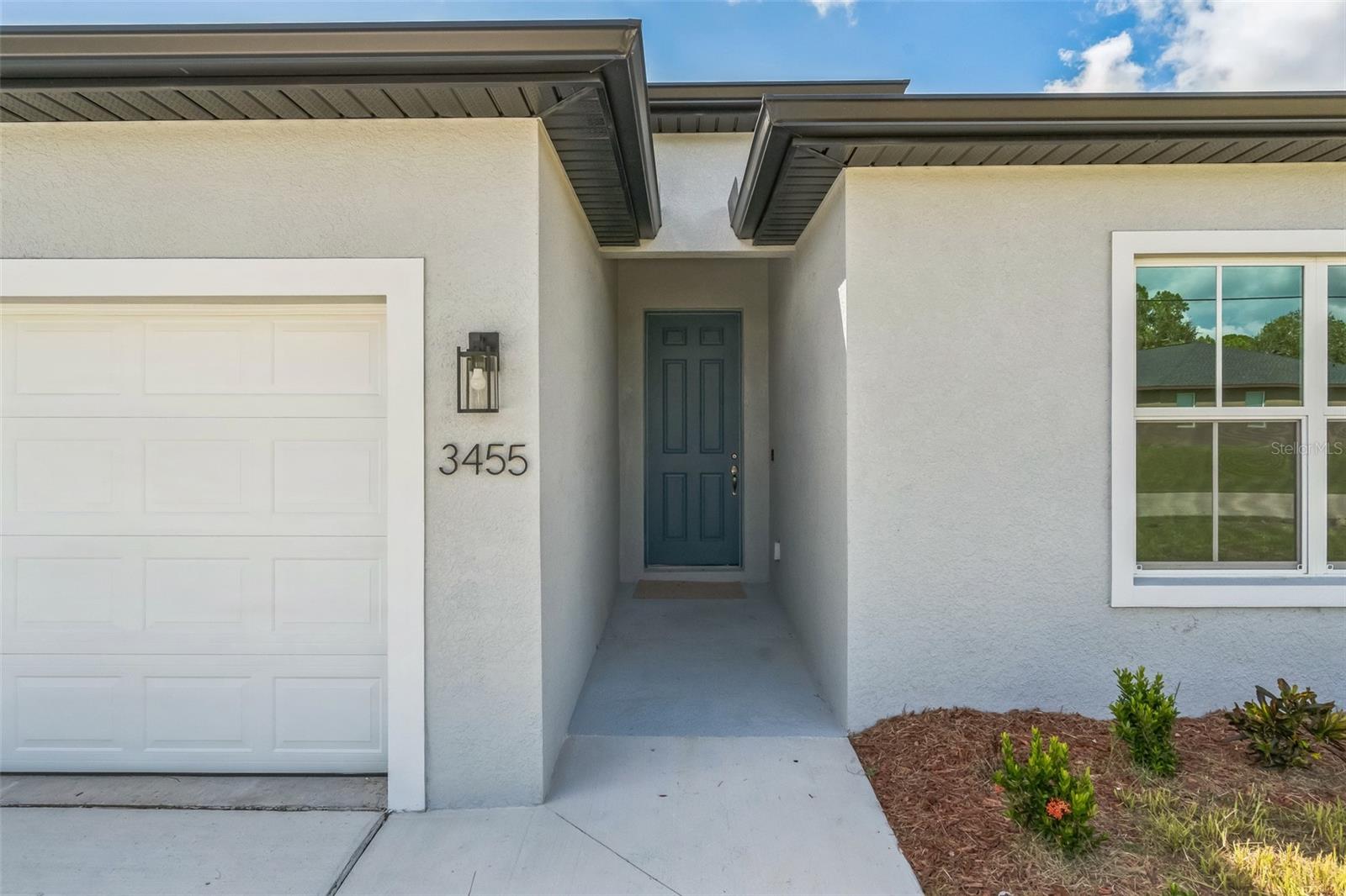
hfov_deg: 86.9
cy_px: 448
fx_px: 710
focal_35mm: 19
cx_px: 673
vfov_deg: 64.5
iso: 1600
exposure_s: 1/2000
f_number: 8
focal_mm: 19
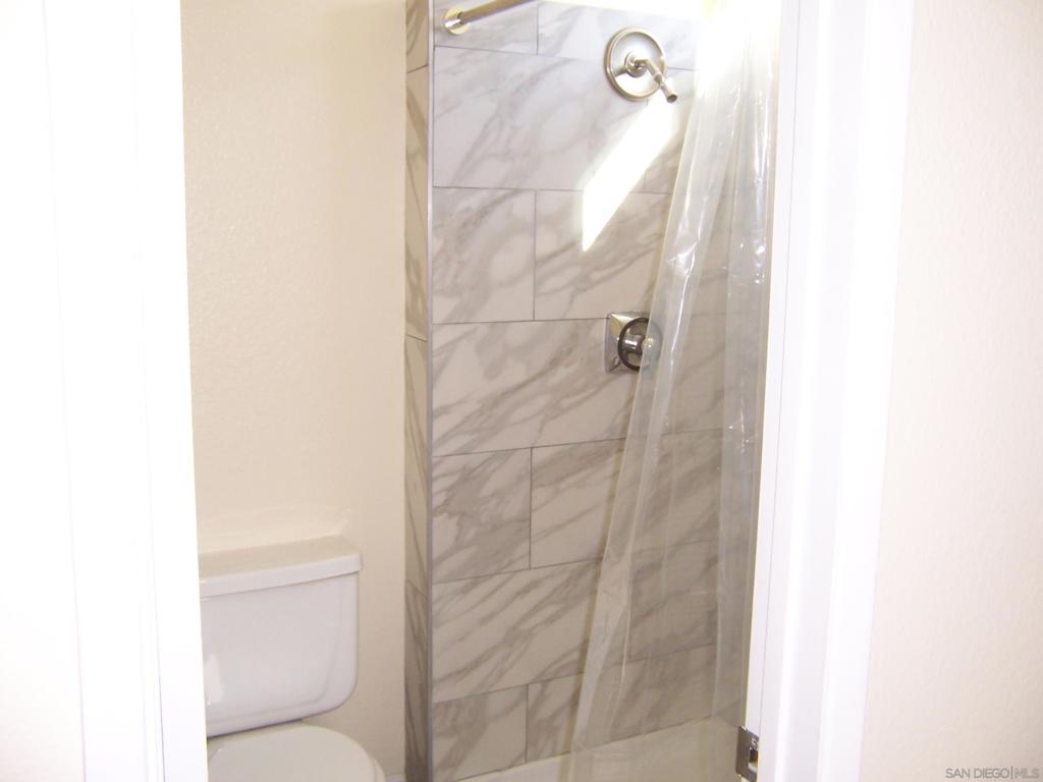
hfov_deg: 55.4
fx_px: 994
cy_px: 391
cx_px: 522
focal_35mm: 33
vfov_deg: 42.9
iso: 140
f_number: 2.8
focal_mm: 5.5
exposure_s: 1/60
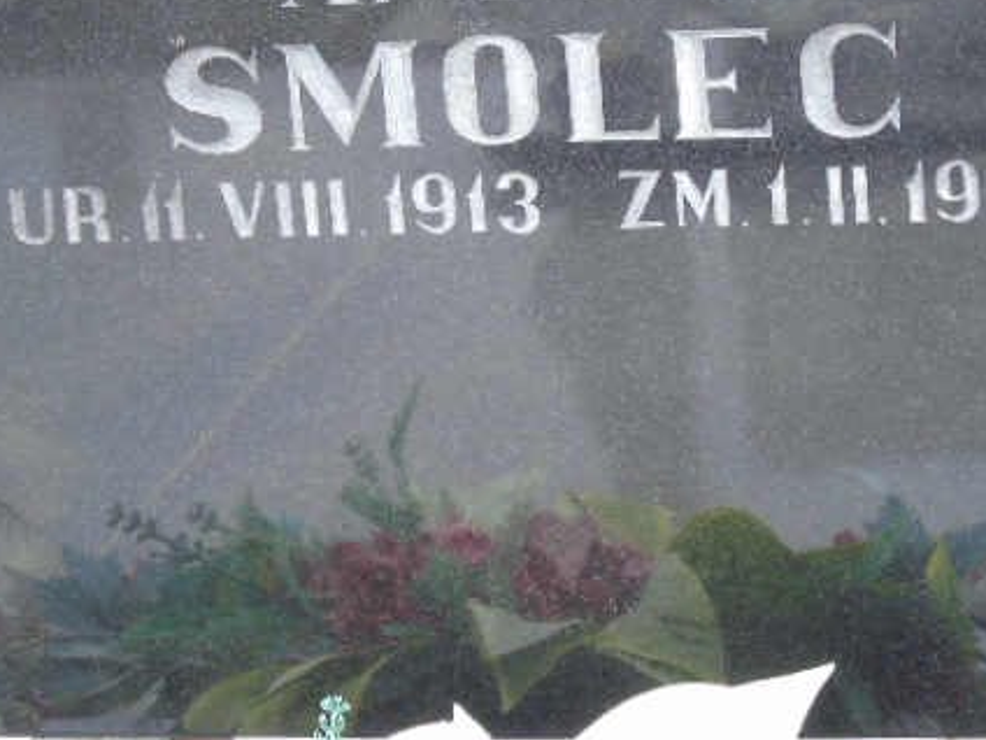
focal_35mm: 163
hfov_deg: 12.1
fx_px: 4643
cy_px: 282
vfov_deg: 9.1
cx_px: 546
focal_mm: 19
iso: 100
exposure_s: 1/30
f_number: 4.4
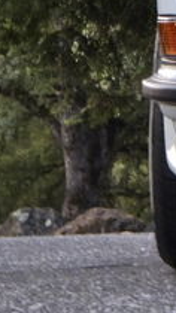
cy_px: -66
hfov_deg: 2.6
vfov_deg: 4.7
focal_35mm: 458
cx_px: 518
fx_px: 3803
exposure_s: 1/60
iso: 125
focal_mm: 18.6
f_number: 3.4
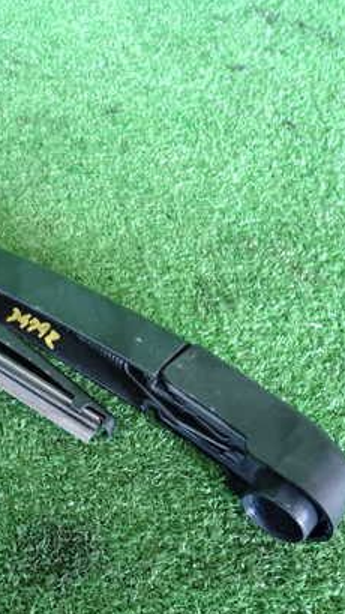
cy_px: 335
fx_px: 651
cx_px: 10
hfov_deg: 28.1
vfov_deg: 50.4
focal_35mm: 40
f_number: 2
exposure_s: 1/30
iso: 320
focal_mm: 4.5
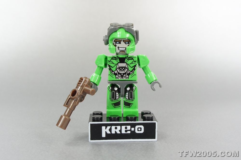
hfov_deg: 55.1
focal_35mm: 34
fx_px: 231
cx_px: 120
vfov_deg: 38.3
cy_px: 80
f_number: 8
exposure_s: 1/60
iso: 400
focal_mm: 23
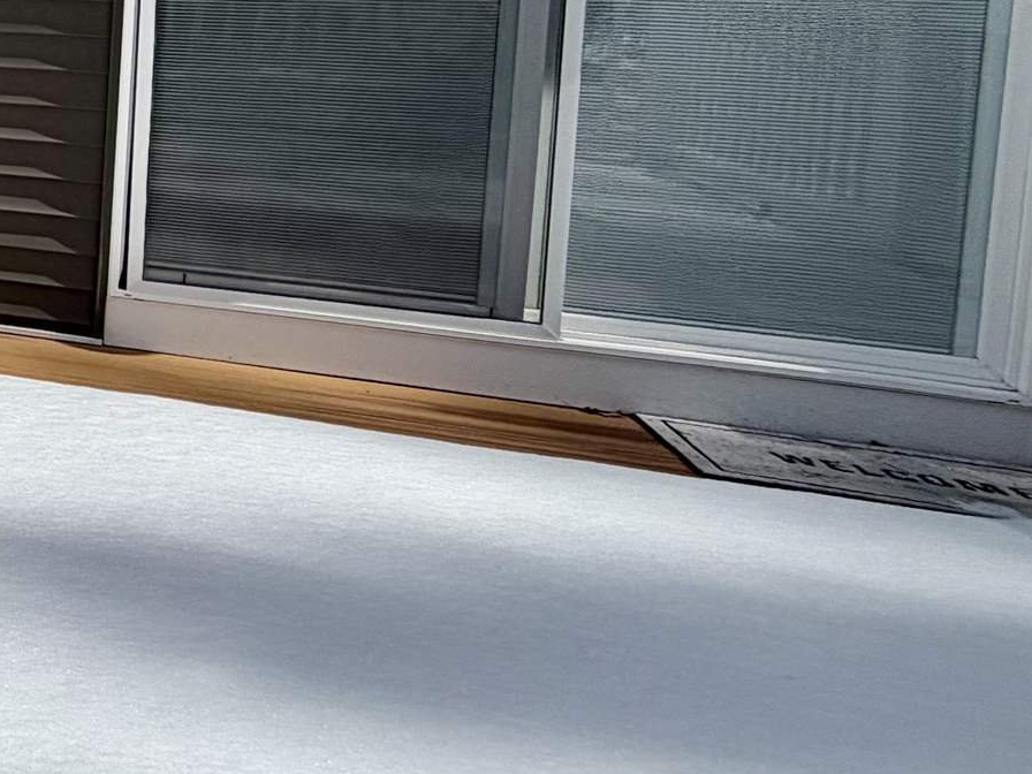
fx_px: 1431
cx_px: -703
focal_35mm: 48
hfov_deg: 24.3
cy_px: 20
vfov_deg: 28.6
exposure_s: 1/2092
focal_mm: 2.22
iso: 20
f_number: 2.2
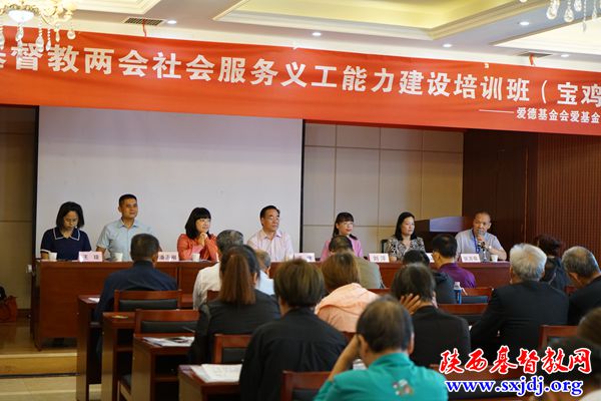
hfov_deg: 33.9
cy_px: 200
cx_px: 300
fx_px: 985
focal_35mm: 59
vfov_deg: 23.0
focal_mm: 59
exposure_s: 1/160
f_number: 4
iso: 3200
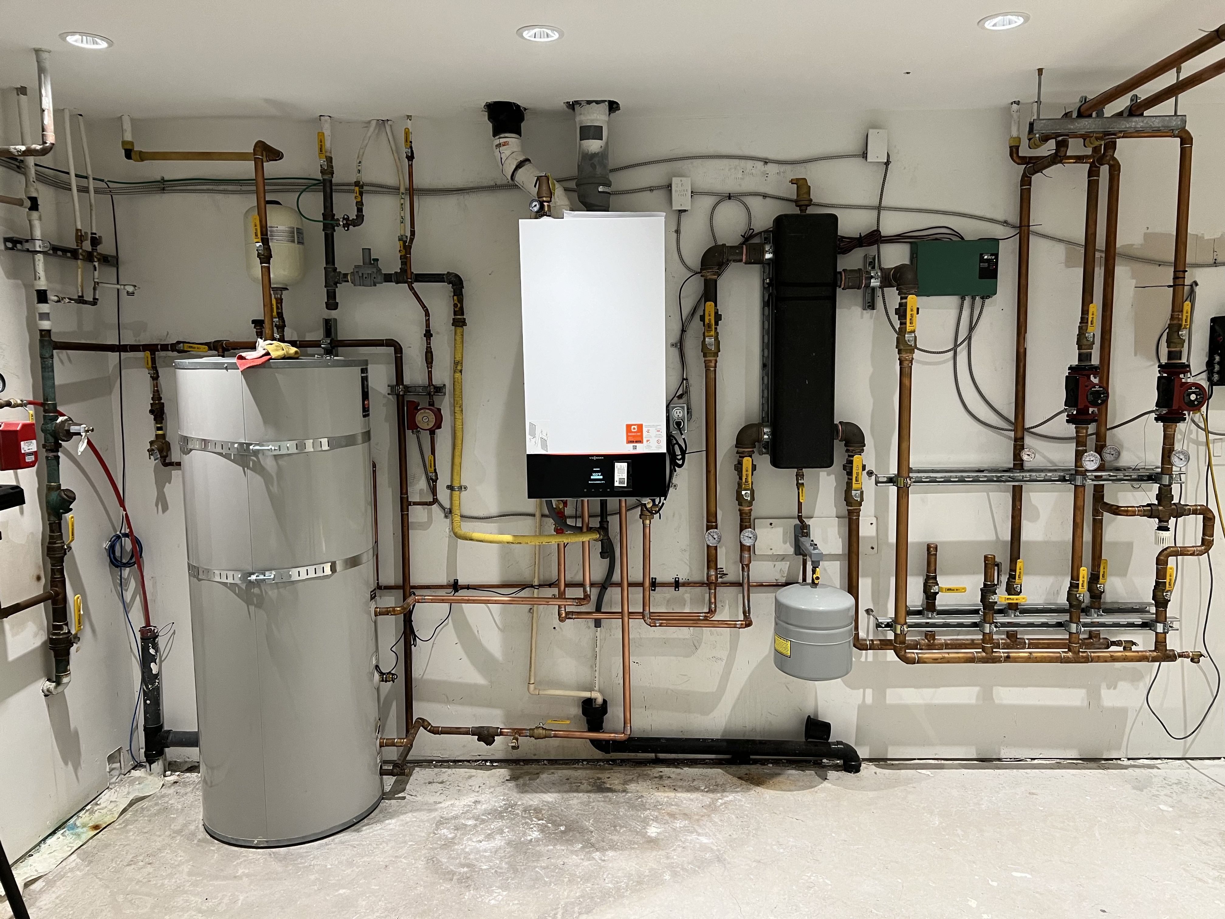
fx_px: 920
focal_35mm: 26
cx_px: 612
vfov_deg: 53.1
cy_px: 460
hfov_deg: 67.3
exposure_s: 1/60
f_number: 1.5
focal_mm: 5.7
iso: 125
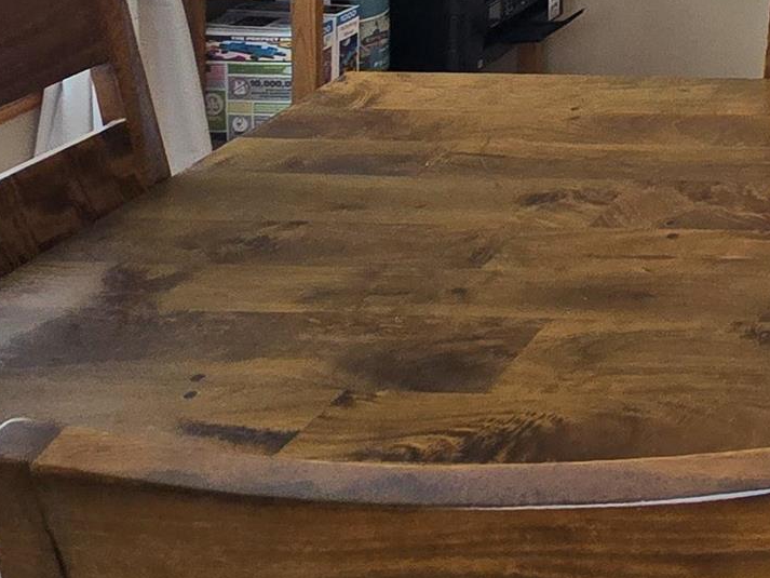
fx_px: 1246
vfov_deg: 20.1
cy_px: -420
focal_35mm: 56
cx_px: 1229
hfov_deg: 24.4
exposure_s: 1/120
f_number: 2.2
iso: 80
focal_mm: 2.2
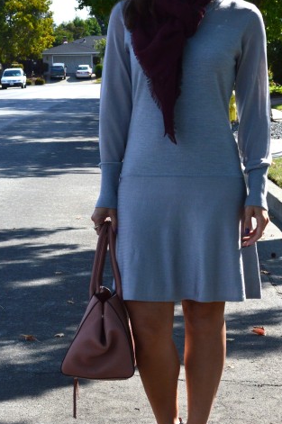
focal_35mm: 114
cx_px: 214
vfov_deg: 17.9
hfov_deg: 11.9
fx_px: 1343
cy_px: 148
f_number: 11
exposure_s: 1/500
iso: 320
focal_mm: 35
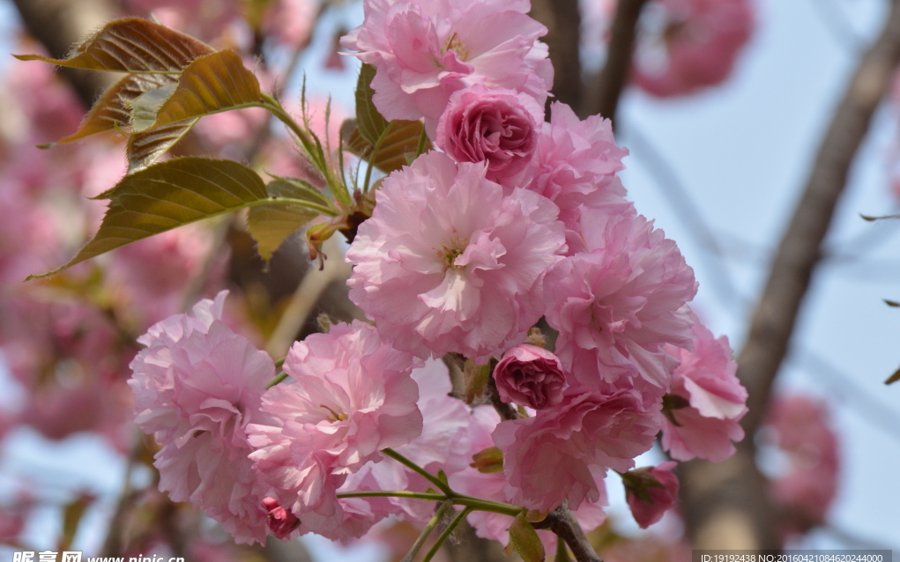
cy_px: 276
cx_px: 450
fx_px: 5825
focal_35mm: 238
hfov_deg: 8.8
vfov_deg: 5.5
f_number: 16
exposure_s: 1/250
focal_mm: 155
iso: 640
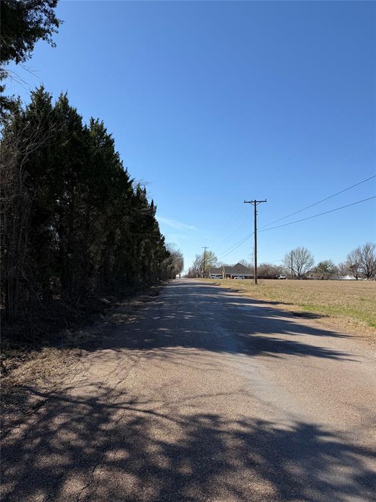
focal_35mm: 24
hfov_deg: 56.8
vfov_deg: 71.6
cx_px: 188
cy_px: 251
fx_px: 348
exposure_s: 1/4673
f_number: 1.78
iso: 80
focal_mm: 6.76
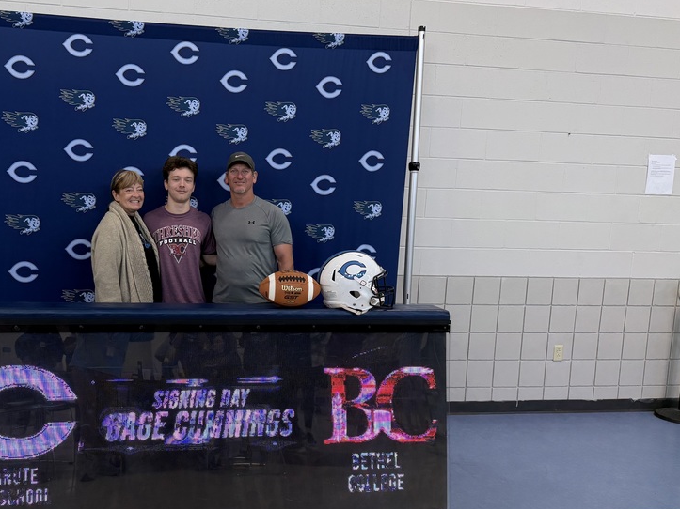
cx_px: 222
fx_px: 668
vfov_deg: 41.7
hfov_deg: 52.8
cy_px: 289
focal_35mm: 34
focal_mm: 6.76
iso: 200
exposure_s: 1/120
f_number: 1.78
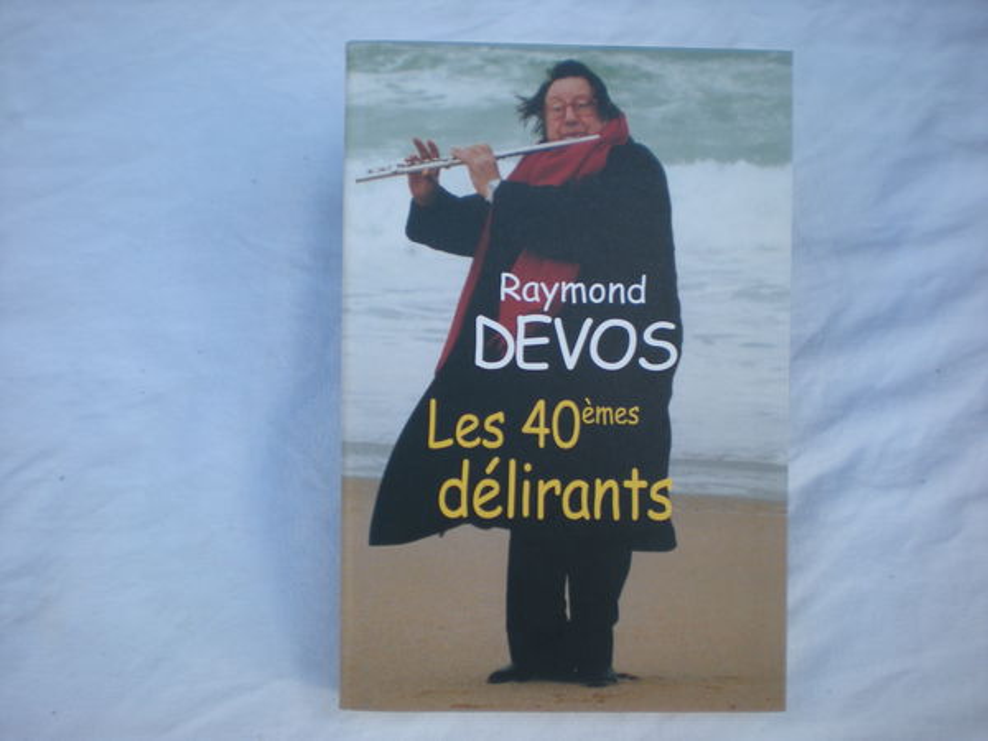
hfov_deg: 49.0
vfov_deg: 37.7
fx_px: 1085
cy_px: 370
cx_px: 494
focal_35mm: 38
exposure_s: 1/94.4
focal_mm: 6.3
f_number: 3.1
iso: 64
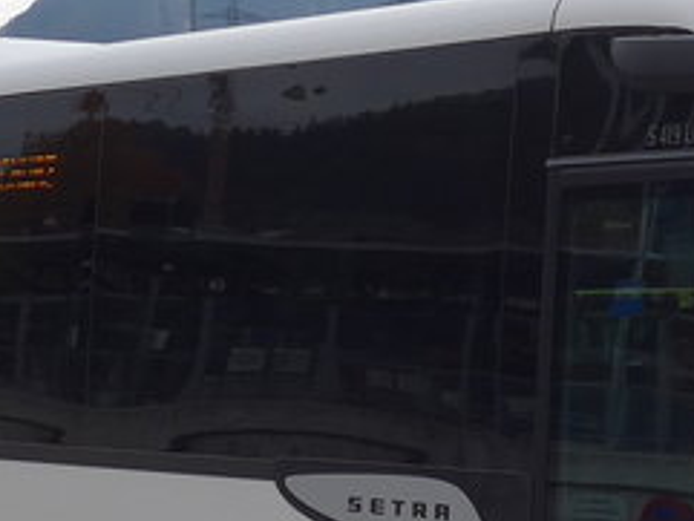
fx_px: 3590
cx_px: 481
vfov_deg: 8.3
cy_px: 279
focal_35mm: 179
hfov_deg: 11.0
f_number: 2.8
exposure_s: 1/640
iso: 80
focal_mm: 7.5
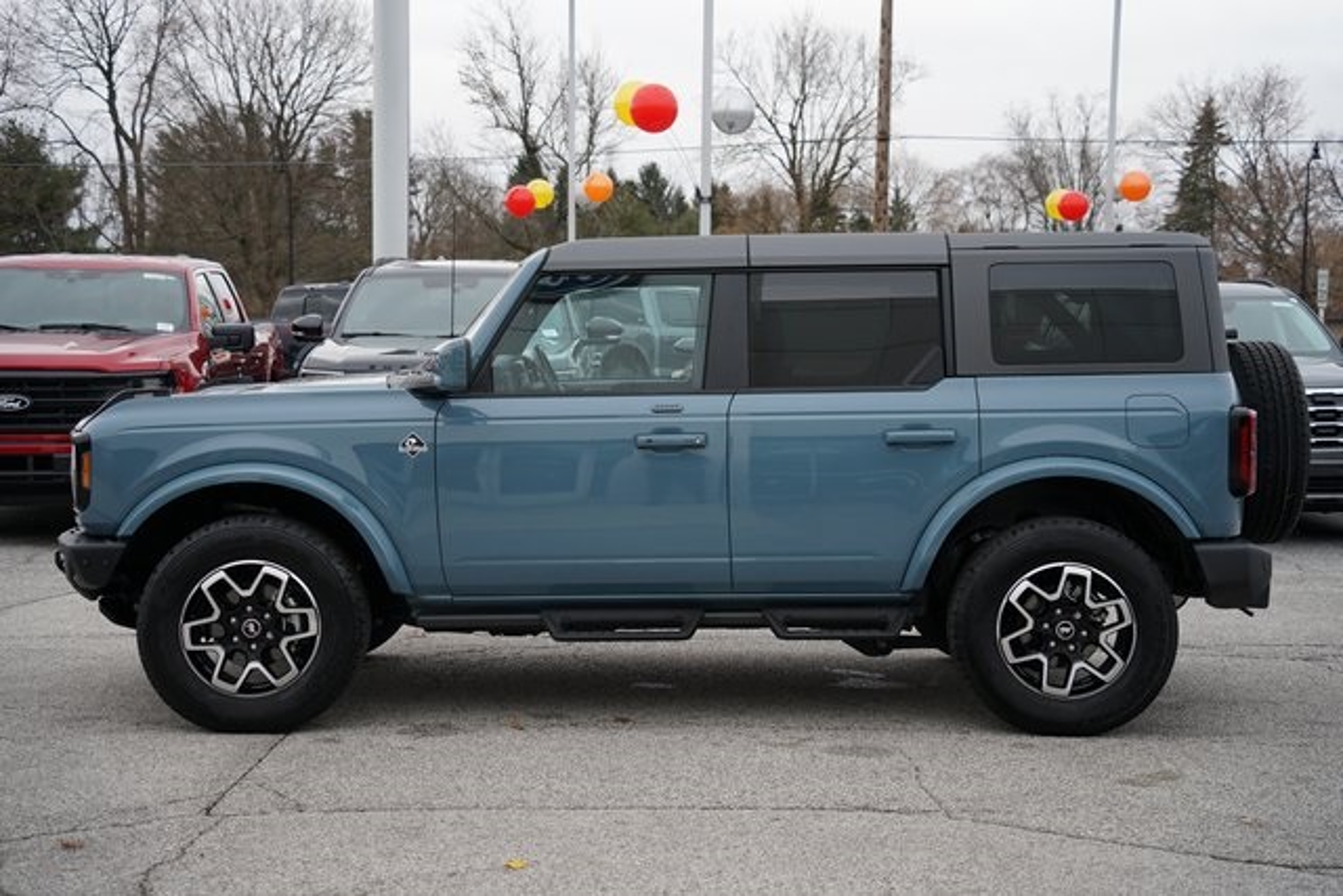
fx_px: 2015
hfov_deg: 36.9
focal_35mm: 54
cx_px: 672
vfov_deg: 25.1
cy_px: 448
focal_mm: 54
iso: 400
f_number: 4
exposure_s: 1/160
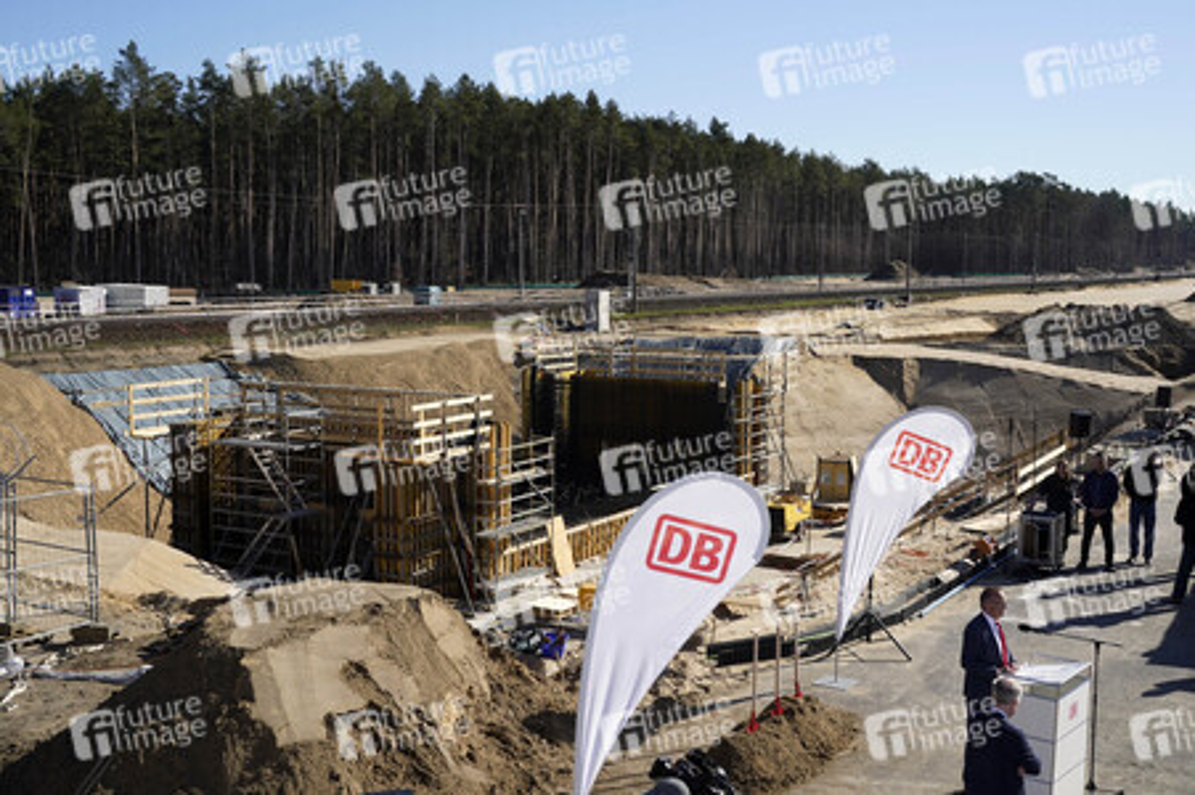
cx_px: 598
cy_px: 398
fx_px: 1327
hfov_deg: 48.5
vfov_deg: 33.4
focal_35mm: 40
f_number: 9
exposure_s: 1/250
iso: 100
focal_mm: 40
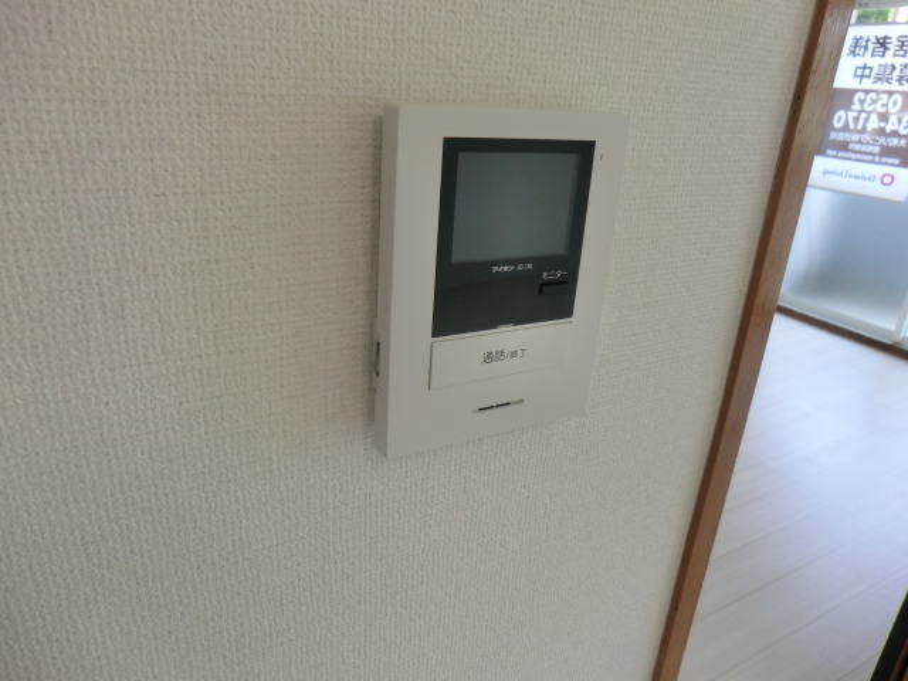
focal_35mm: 24
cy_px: 340
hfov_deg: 71.6
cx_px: 454
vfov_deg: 56.8
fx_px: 630
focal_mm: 4.3
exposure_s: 1/60
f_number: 3.2
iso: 100
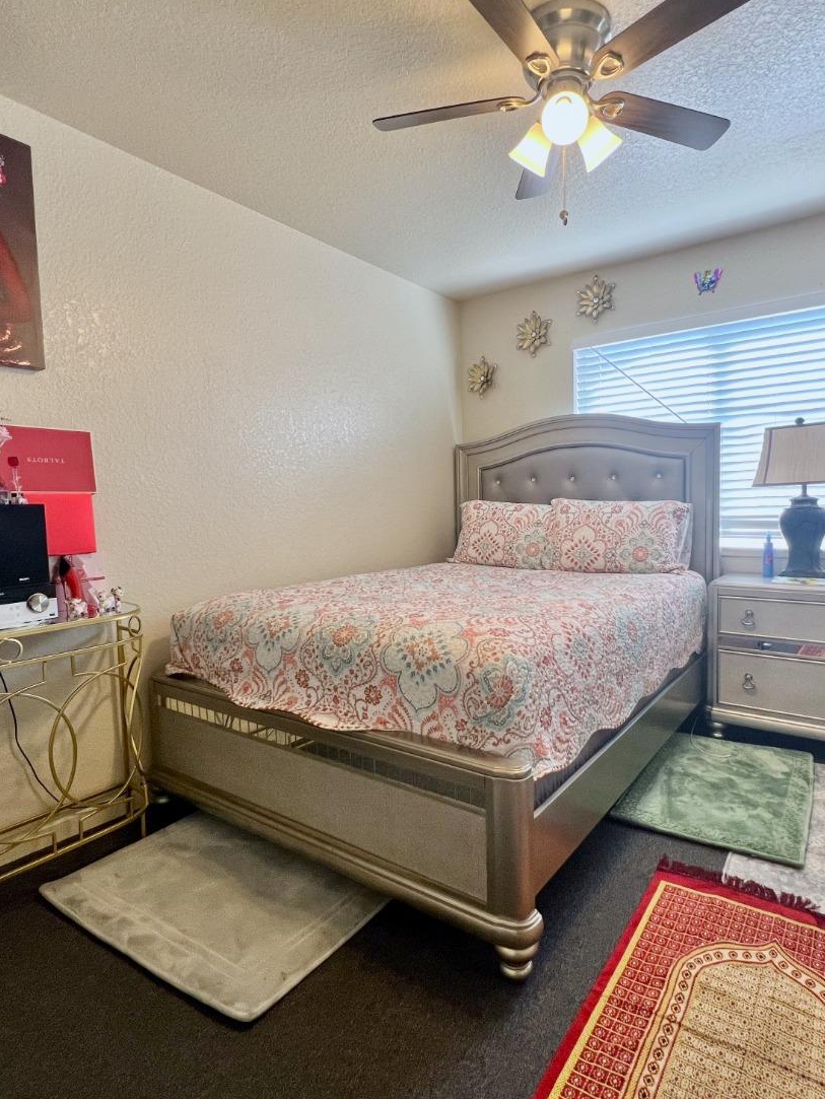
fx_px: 572
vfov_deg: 87.7
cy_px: 548
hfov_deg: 71.3
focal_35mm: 18
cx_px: 467
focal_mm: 1.57
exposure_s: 1/120
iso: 125
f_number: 1.8
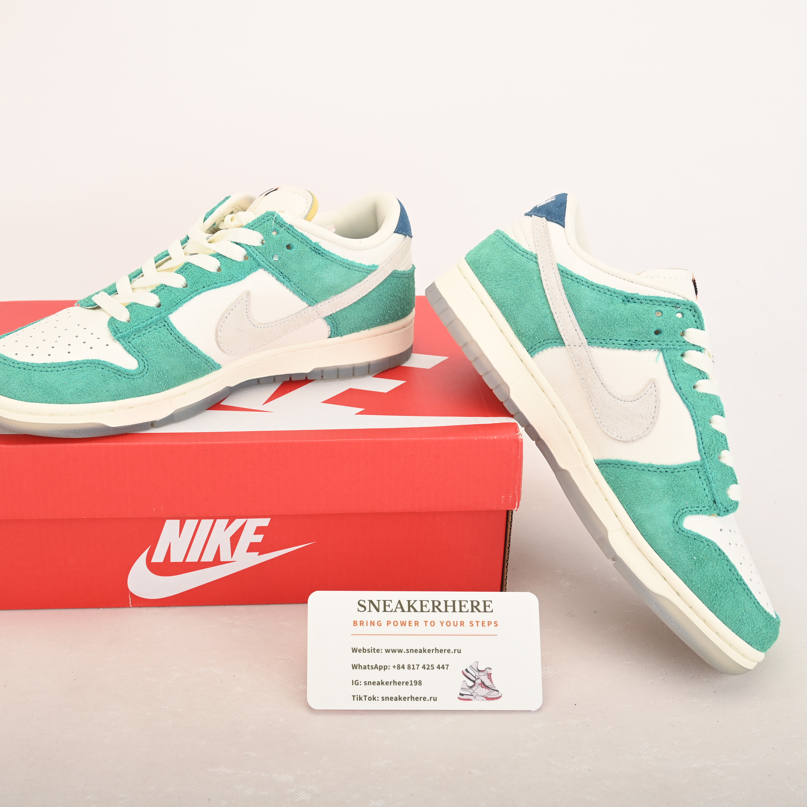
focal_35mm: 46
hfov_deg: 36.7
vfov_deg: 36.8
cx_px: 326
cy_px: 404
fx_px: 1213
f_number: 11
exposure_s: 1/200
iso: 100
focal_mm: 36
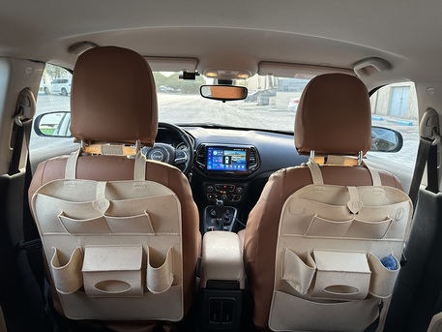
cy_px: 166
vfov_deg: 56.8
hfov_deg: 71.6
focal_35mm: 24
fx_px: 307
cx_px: 221
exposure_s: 1/120
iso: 250
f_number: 1.78
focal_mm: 6.86
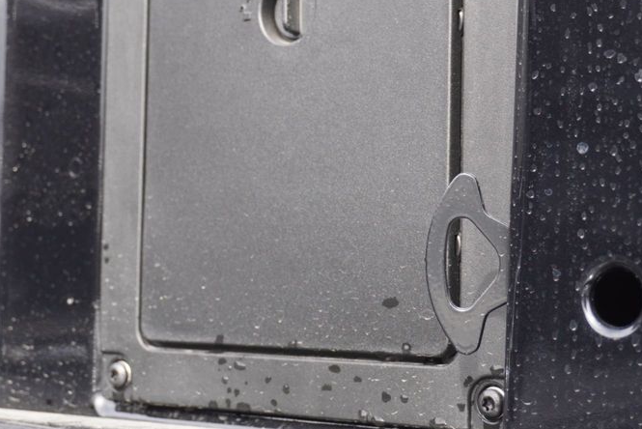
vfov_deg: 14.4
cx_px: 260
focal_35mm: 95
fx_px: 1691
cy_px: 117
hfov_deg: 21.5
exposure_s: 1/160
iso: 250
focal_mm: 41
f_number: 5.6
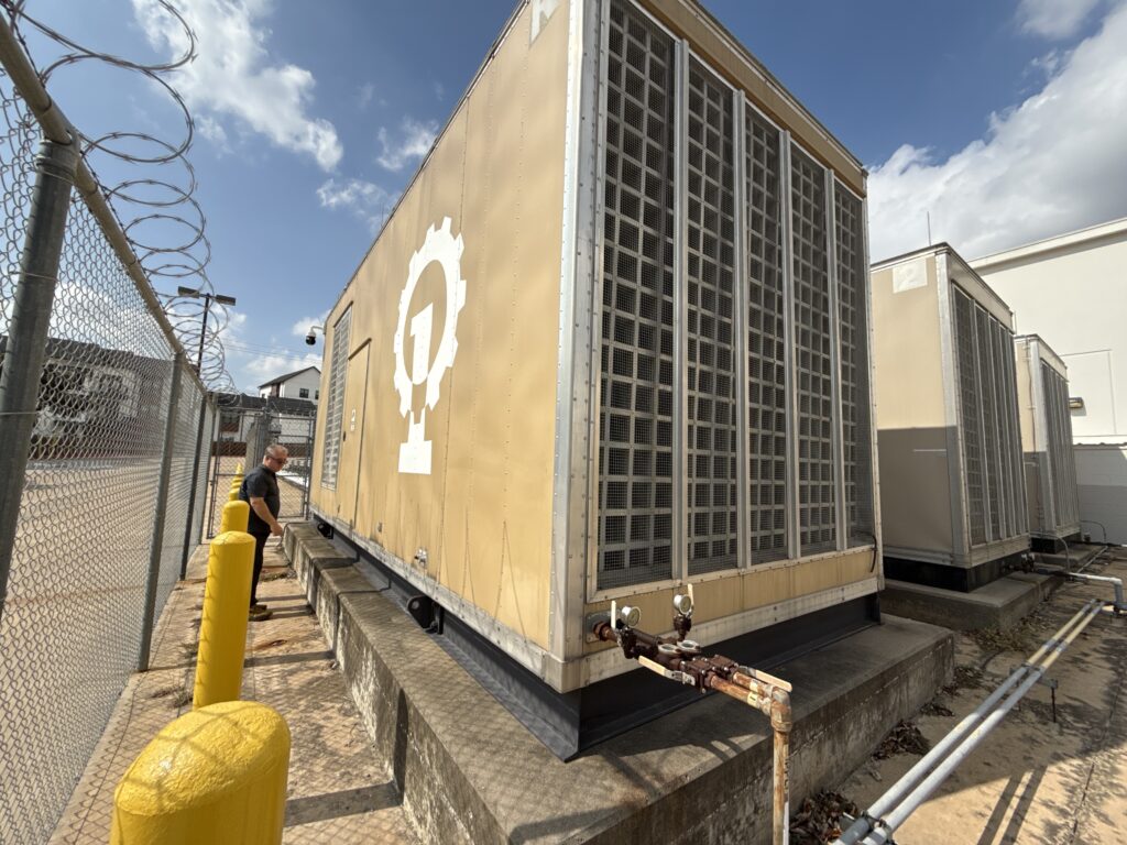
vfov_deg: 85.7
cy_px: 422
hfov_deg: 102.1
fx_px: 456
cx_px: 564
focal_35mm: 14
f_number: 2.2
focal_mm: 2.22
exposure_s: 1/3891
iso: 50
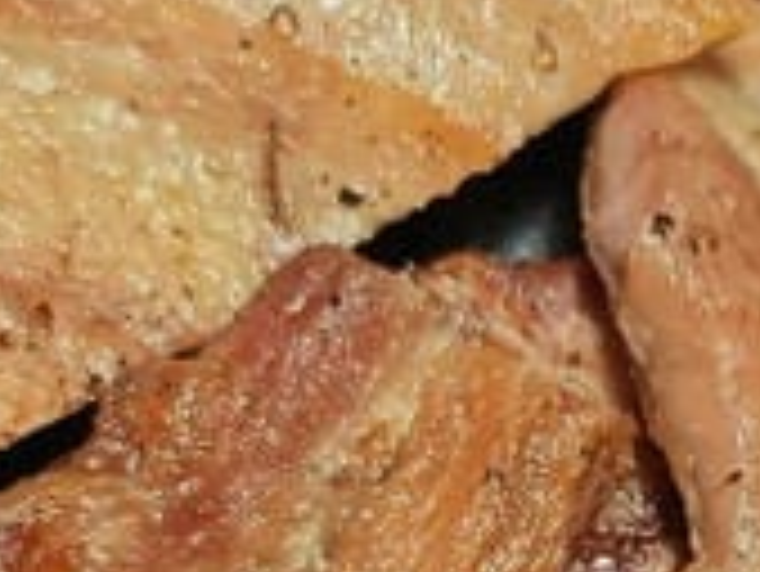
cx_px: 1025
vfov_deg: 9.1
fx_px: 3581
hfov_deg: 11.7
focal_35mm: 163
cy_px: 572
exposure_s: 1/360
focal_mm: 8.72
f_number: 2
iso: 1600
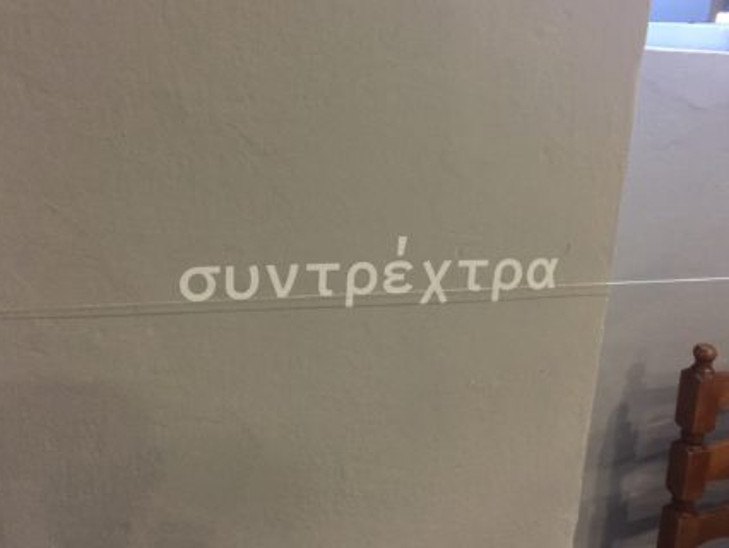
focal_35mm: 34
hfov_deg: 53.9
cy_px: 239
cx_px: 363
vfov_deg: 41.8
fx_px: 716
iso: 100
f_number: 2.2
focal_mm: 4.15
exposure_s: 1/10
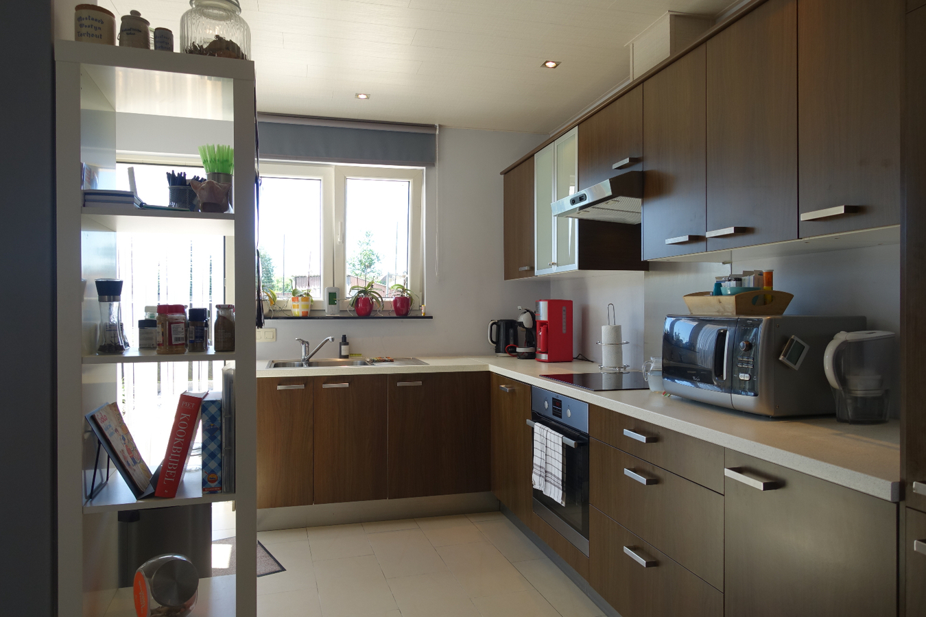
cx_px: 463
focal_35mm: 24
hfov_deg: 73.7
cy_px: 308
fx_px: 617
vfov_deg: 53.1
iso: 125
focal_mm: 8.8
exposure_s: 1/80
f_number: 3.5
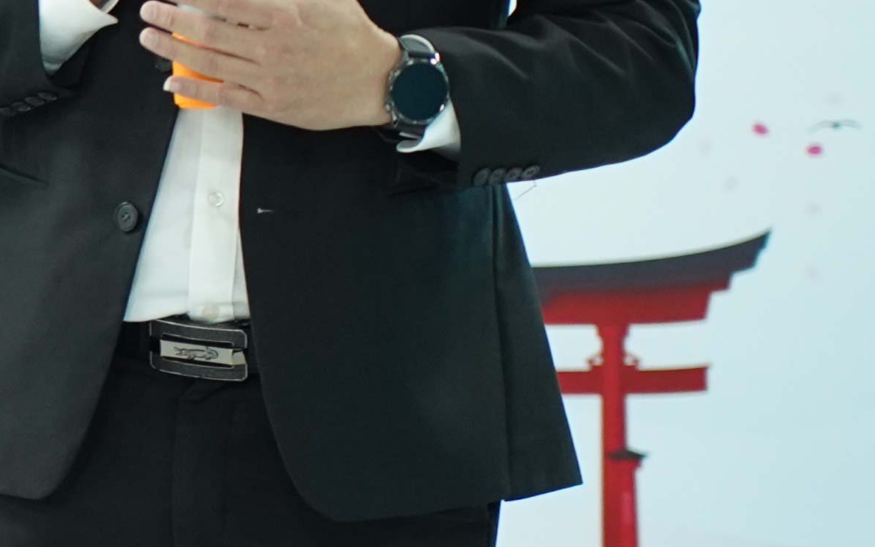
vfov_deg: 3.4
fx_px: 9207
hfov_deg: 5.3
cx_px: -857
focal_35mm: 386
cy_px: 150
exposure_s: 1/160
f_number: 2.8
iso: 2000
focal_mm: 75
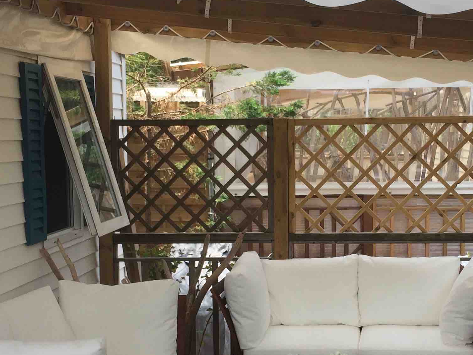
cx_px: 286
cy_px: 246
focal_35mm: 63
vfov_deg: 23.2
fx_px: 861
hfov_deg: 30.6
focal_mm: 4.15
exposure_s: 1/562
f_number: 2.2
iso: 32
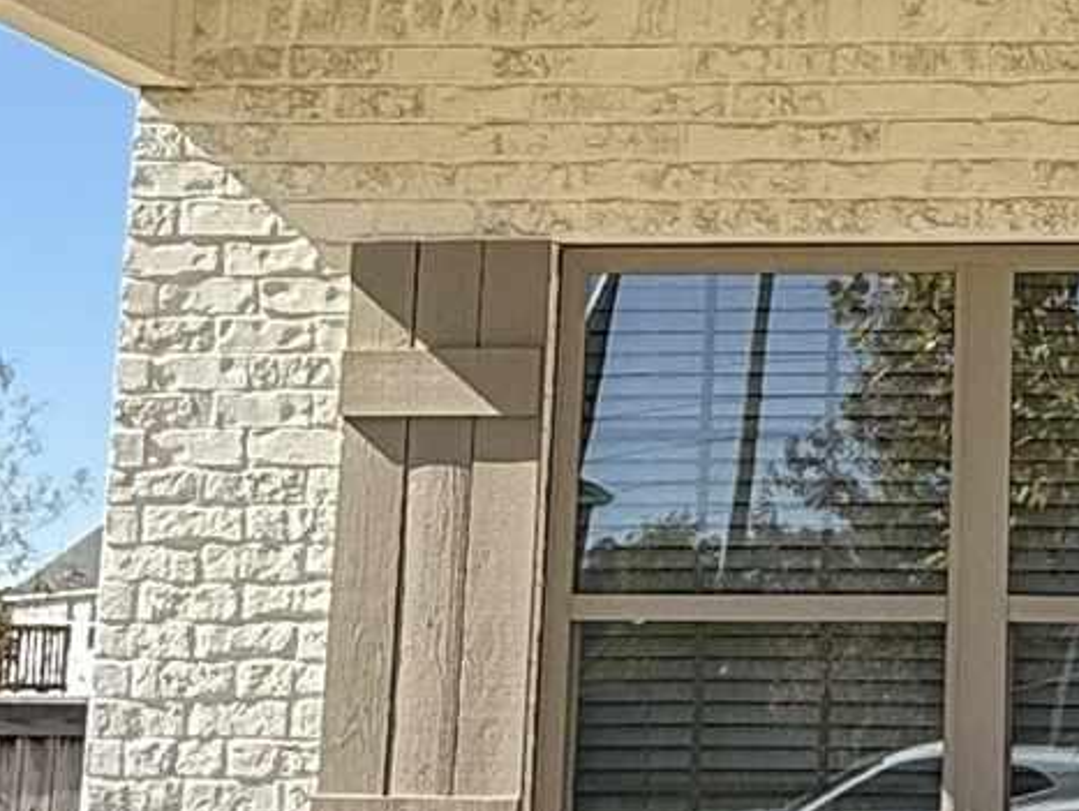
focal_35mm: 92
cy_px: 143
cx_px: 1213
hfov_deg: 20.2
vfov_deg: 16.0
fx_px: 2870
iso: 50
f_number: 2.2
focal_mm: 2.22
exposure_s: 1/751
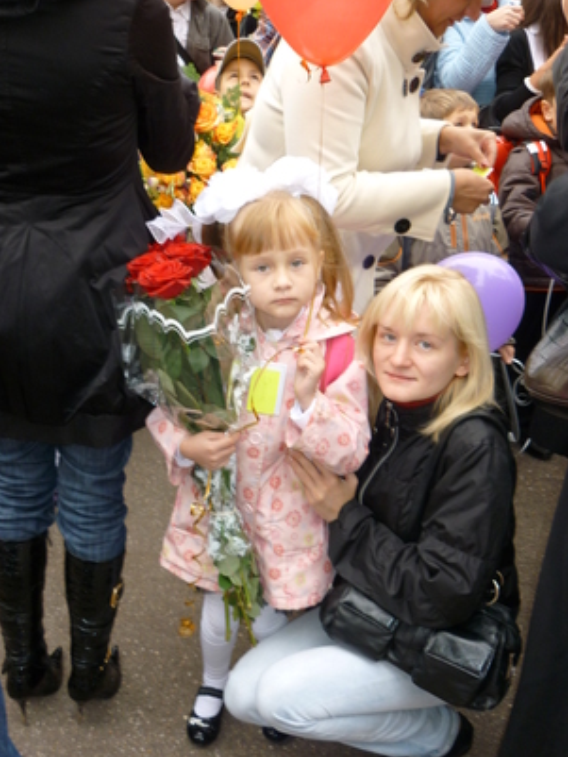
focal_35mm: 37
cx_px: 317
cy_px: 355
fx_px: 809
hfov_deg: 38.6
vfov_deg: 50.1
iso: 100
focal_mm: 5.5
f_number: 2.8
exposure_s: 1/50
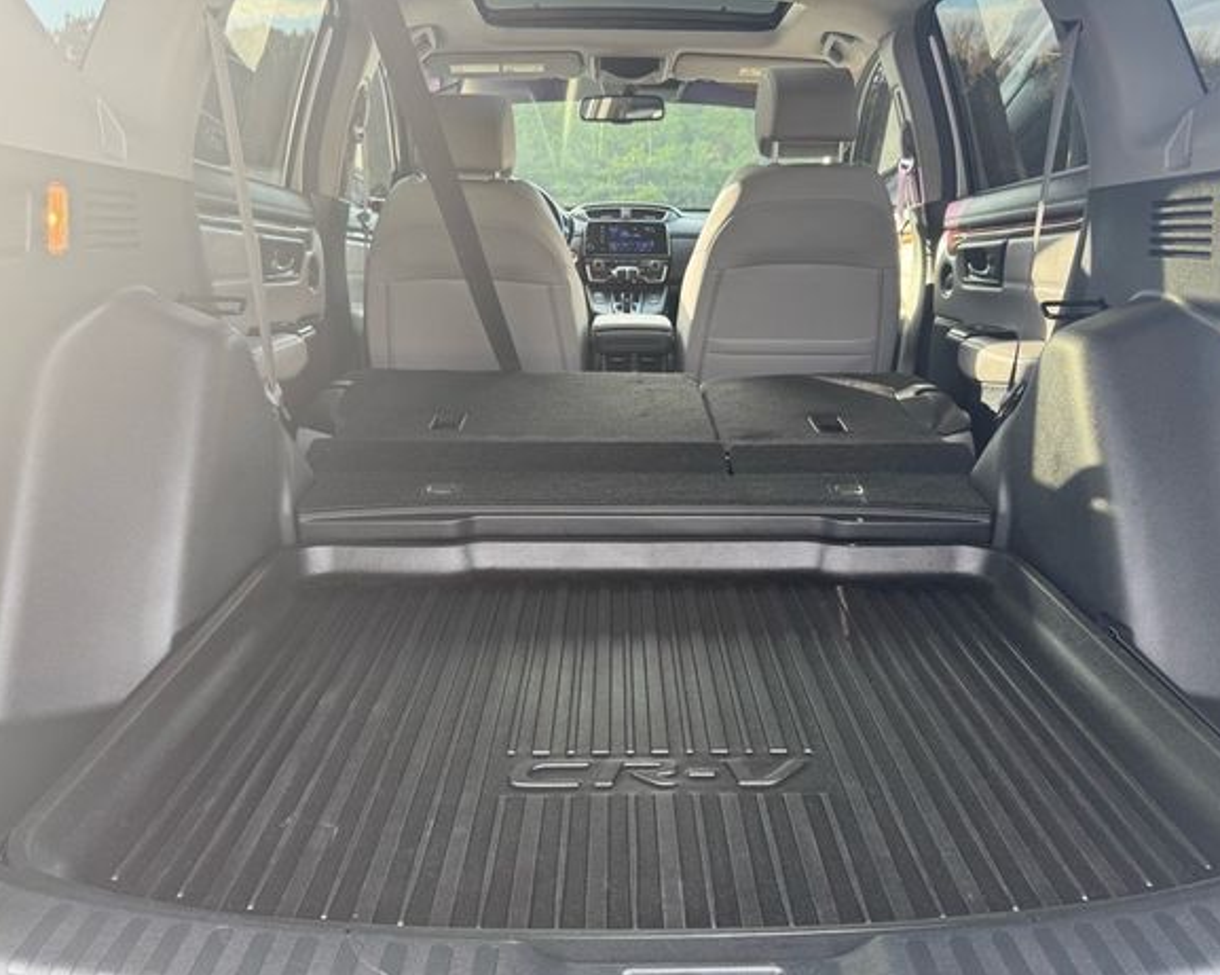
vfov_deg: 54.9
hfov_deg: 66.0
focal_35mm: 26
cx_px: 634
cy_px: 505
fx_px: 938
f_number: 1.78
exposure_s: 1/121
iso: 125
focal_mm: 6.76
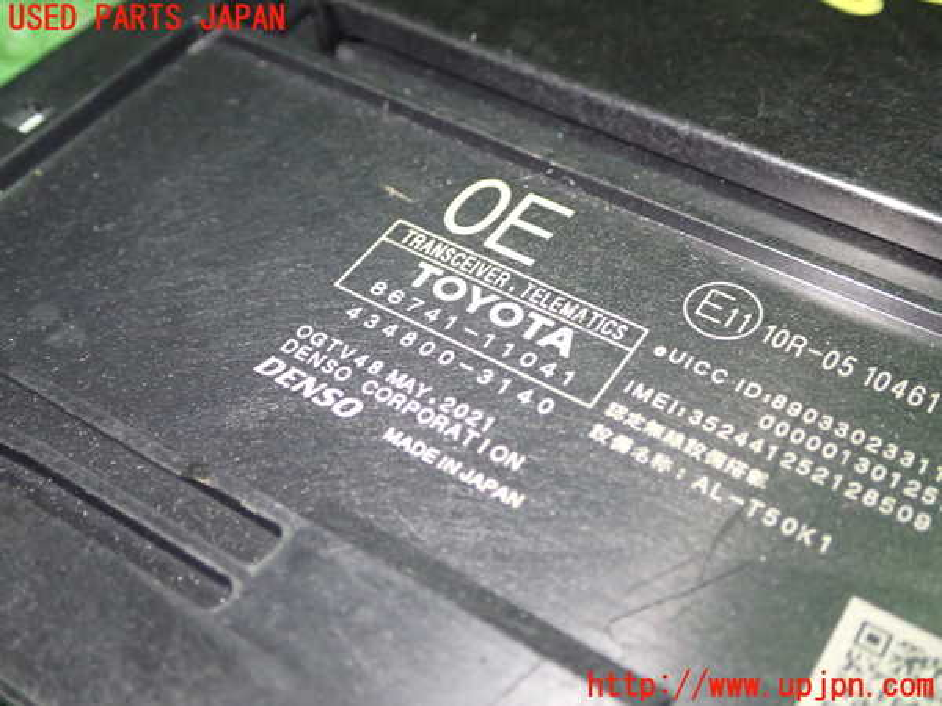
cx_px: 471
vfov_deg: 32.9
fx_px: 1197
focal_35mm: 44
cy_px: 353
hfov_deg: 42.9
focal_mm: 7.84
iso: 800
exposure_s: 1/30
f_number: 2.9
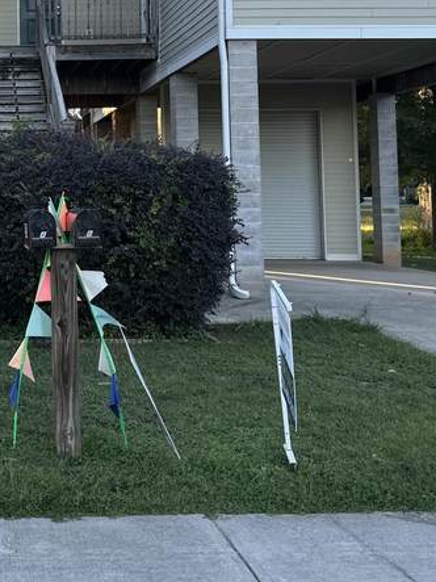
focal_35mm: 52
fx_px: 874
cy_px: 122
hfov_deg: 26.1
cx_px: -33
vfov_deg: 35.7
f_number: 1.78
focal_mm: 6.86
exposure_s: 1/424
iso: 80
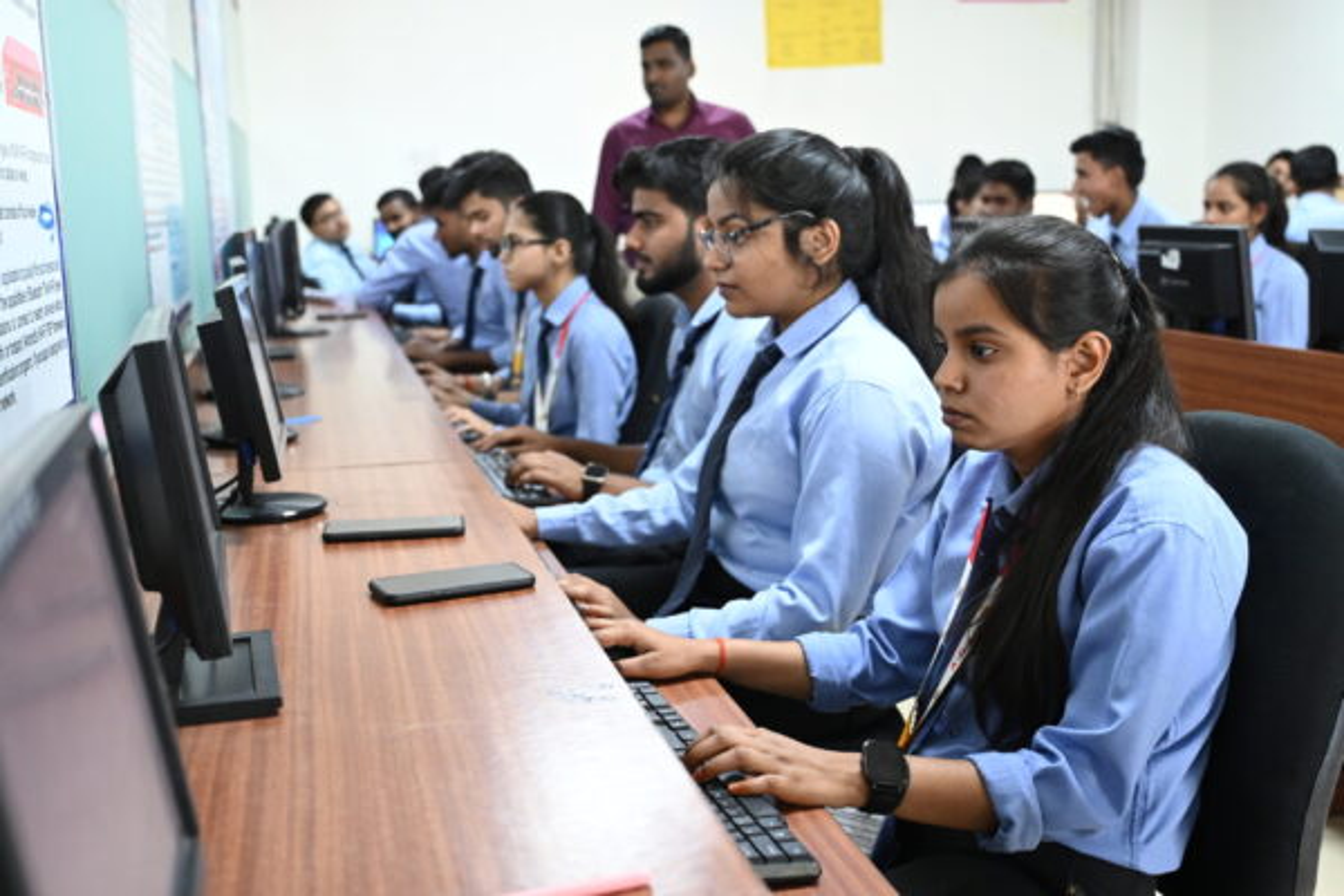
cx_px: 672
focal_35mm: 40
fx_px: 1493
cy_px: 448
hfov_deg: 48.5
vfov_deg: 33.4
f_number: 4
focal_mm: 40
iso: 3200
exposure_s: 1/100
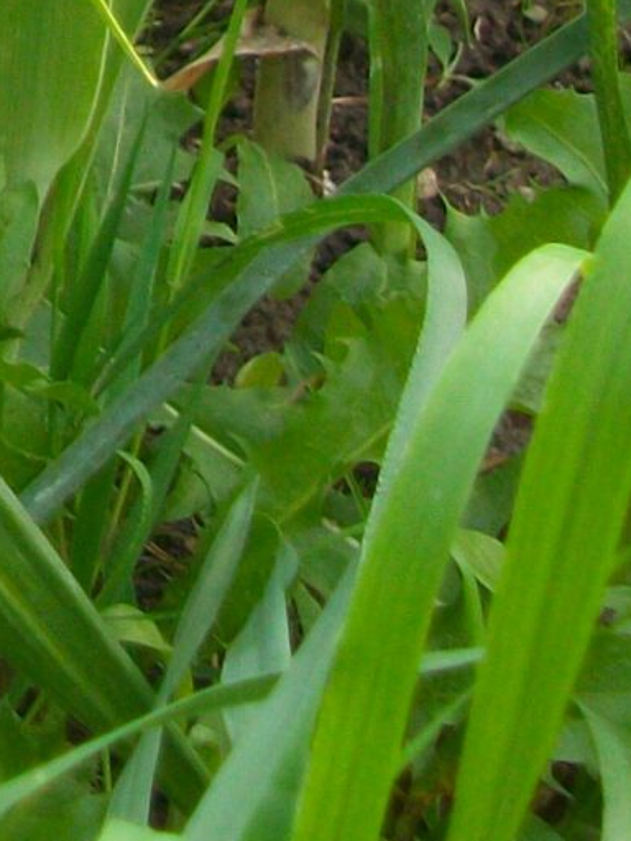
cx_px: -767
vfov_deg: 9.5
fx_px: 4739
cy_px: -803
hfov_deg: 7.2
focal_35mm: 195
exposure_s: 1/50.3
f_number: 3.2
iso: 107
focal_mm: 7.1
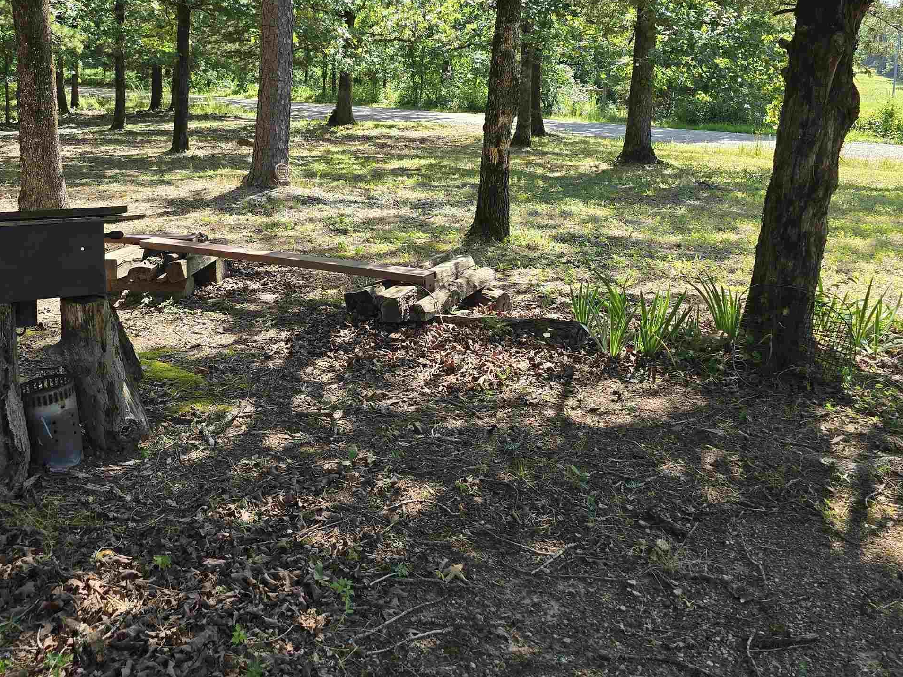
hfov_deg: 49.6
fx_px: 965
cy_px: 163
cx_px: 330
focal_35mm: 37
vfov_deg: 37.6
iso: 20
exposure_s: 1/180
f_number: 1.7
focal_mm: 6.3
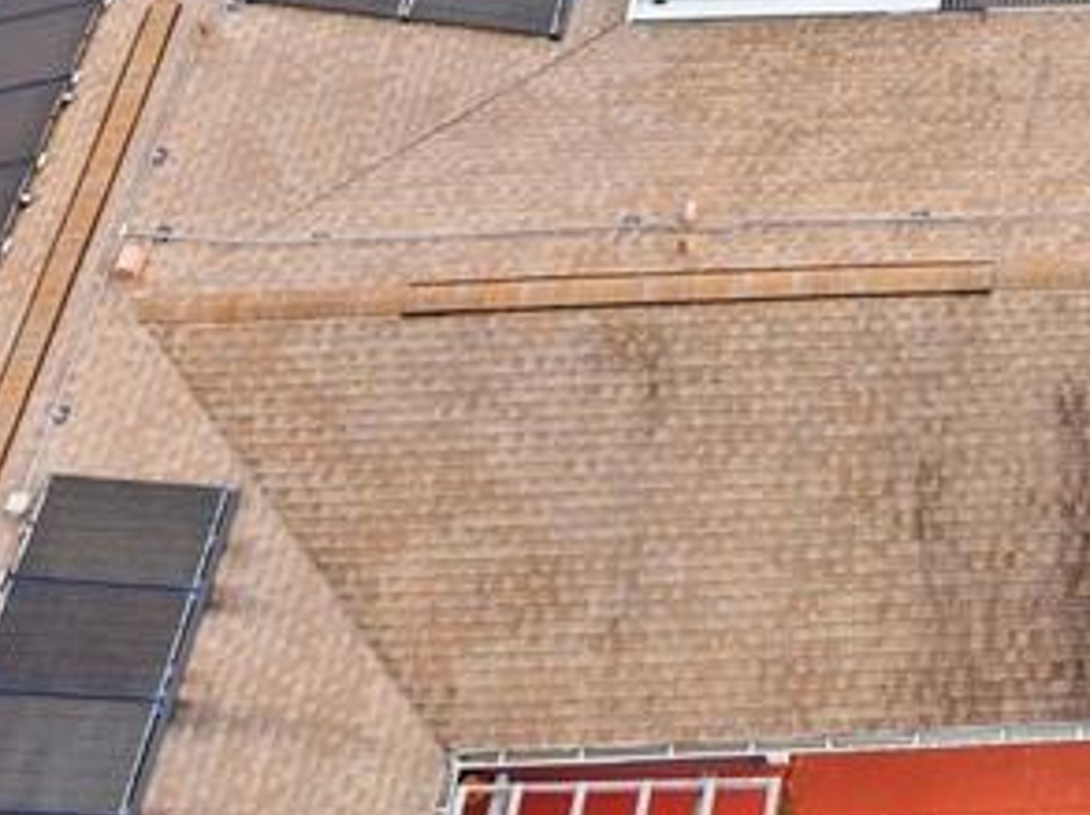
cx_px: 1507
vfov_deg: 15.4
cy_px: -594
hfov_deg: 20.7
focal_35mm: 84
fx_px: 2642
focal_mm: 8.7
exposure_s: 1/50
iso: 180
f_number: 1.8
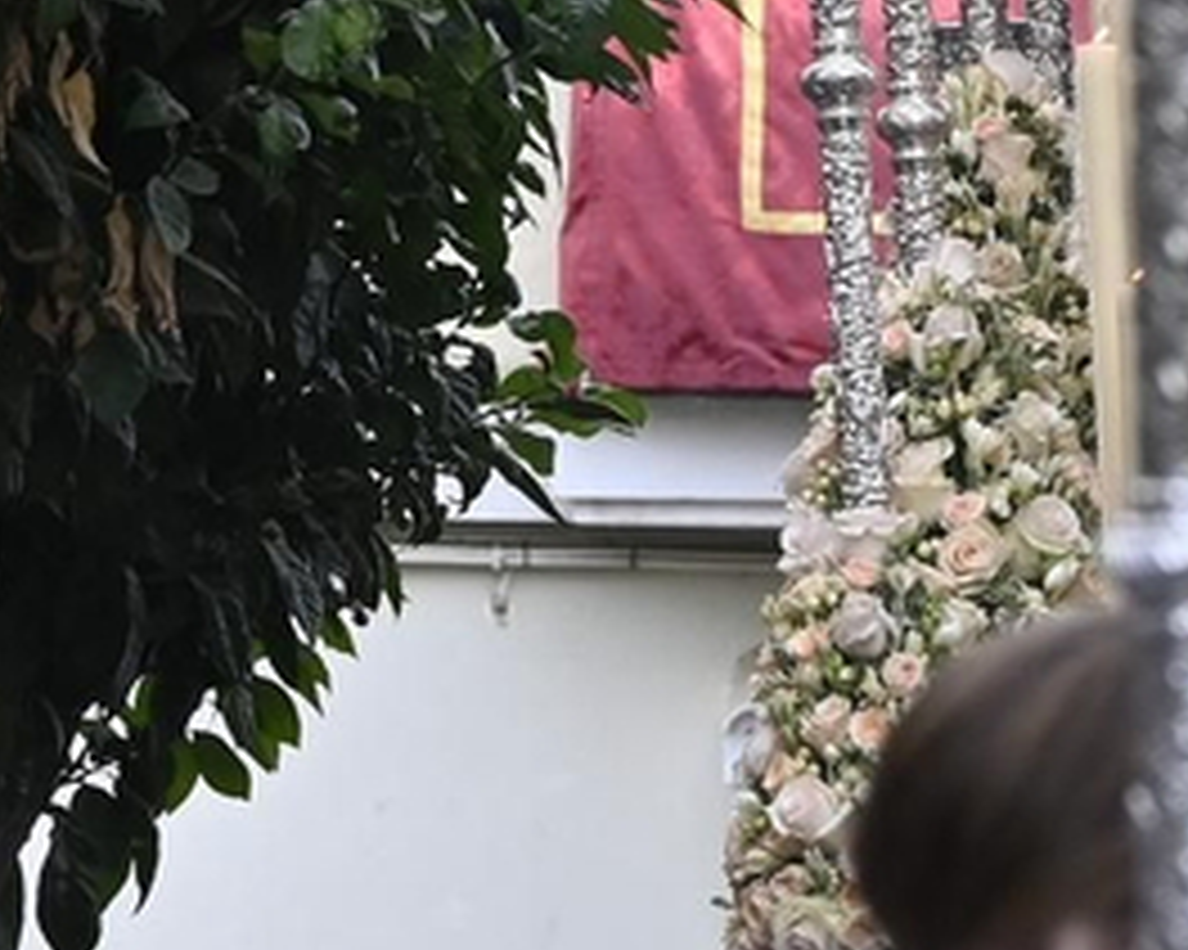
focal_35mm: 820
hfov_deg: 2.4
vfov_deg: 1.9
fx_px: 28821
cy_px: -770
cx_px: 1904
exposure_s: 1/250
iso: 320
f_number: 6.3
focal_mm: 96
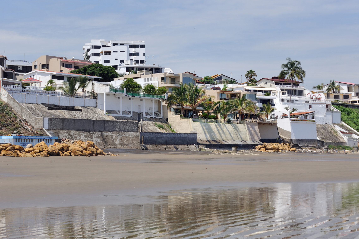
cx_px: 169
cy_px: 110
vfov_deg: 17.2
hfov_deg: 25.7
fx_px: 787
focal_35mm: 79
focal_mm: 70
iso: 200
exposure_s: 1/400
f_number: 10
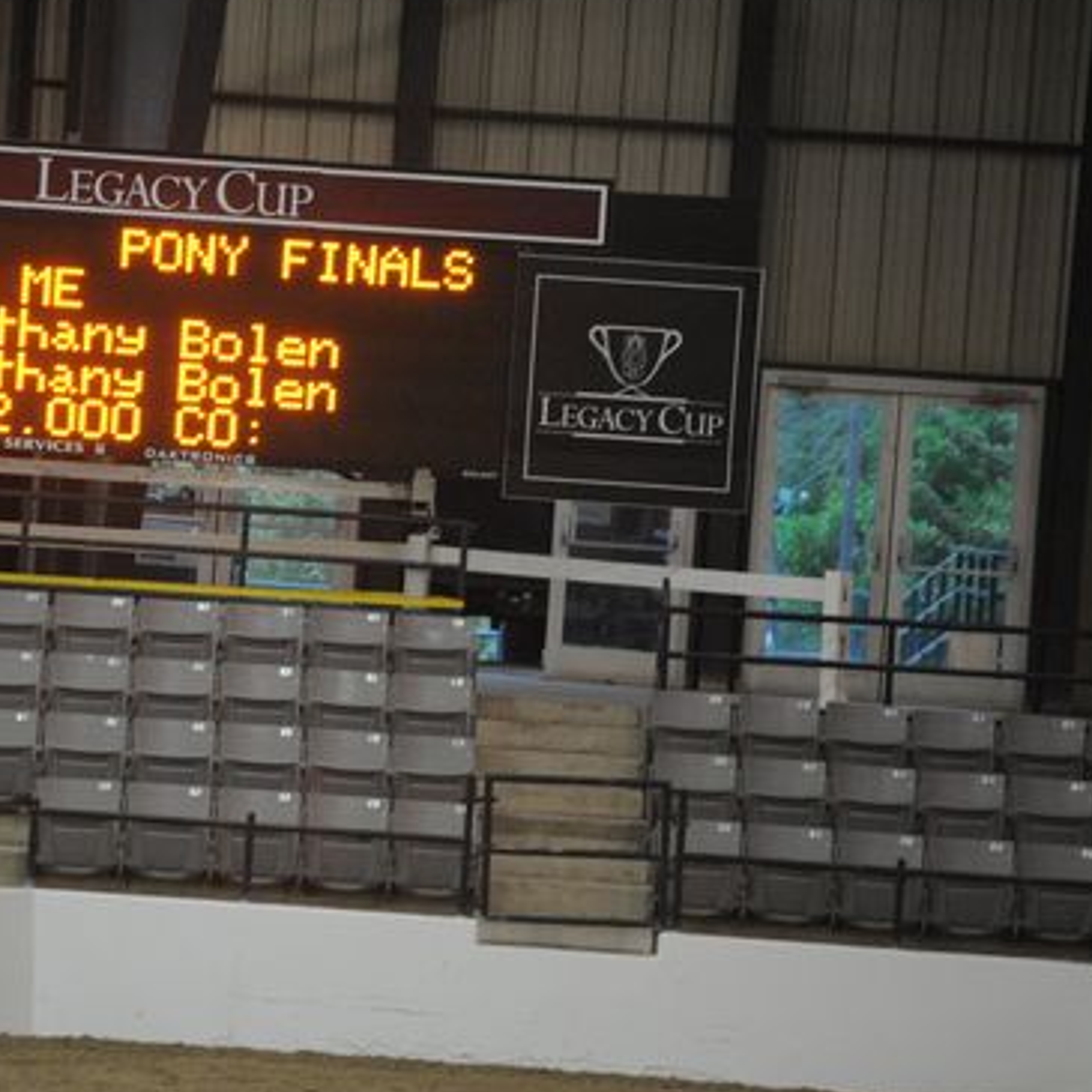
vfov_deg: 5.9
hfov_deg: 5.9
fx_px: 10636
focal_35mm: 298
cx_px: 275
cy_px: 592
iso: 6400
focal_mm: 200
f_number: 2.8
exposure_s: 1/500
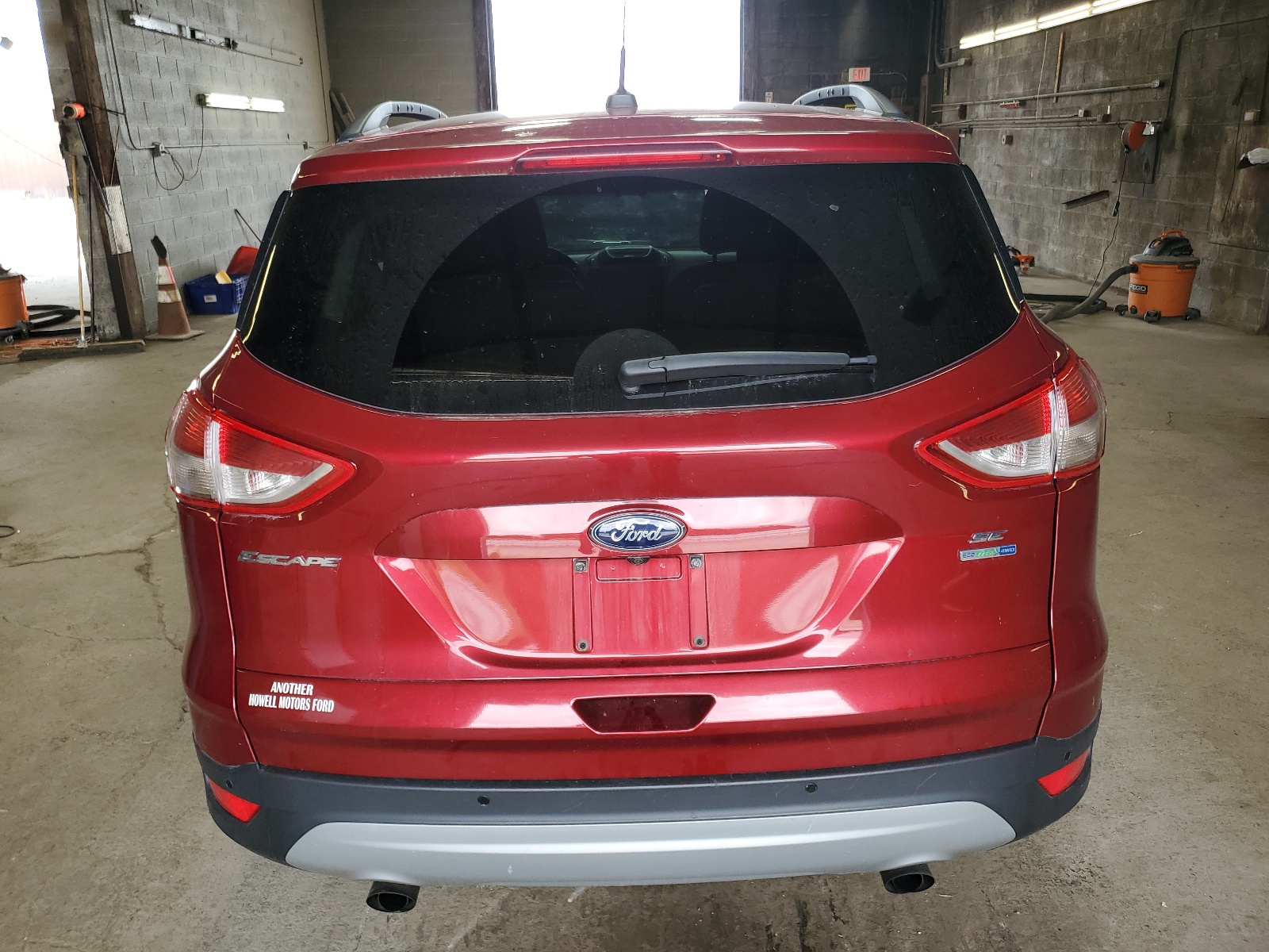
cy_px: 476
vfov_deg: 53.1
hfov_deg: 67.3
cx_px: 634
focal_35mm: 26
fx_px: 953
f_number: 1.5
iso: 50
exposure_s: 1/175
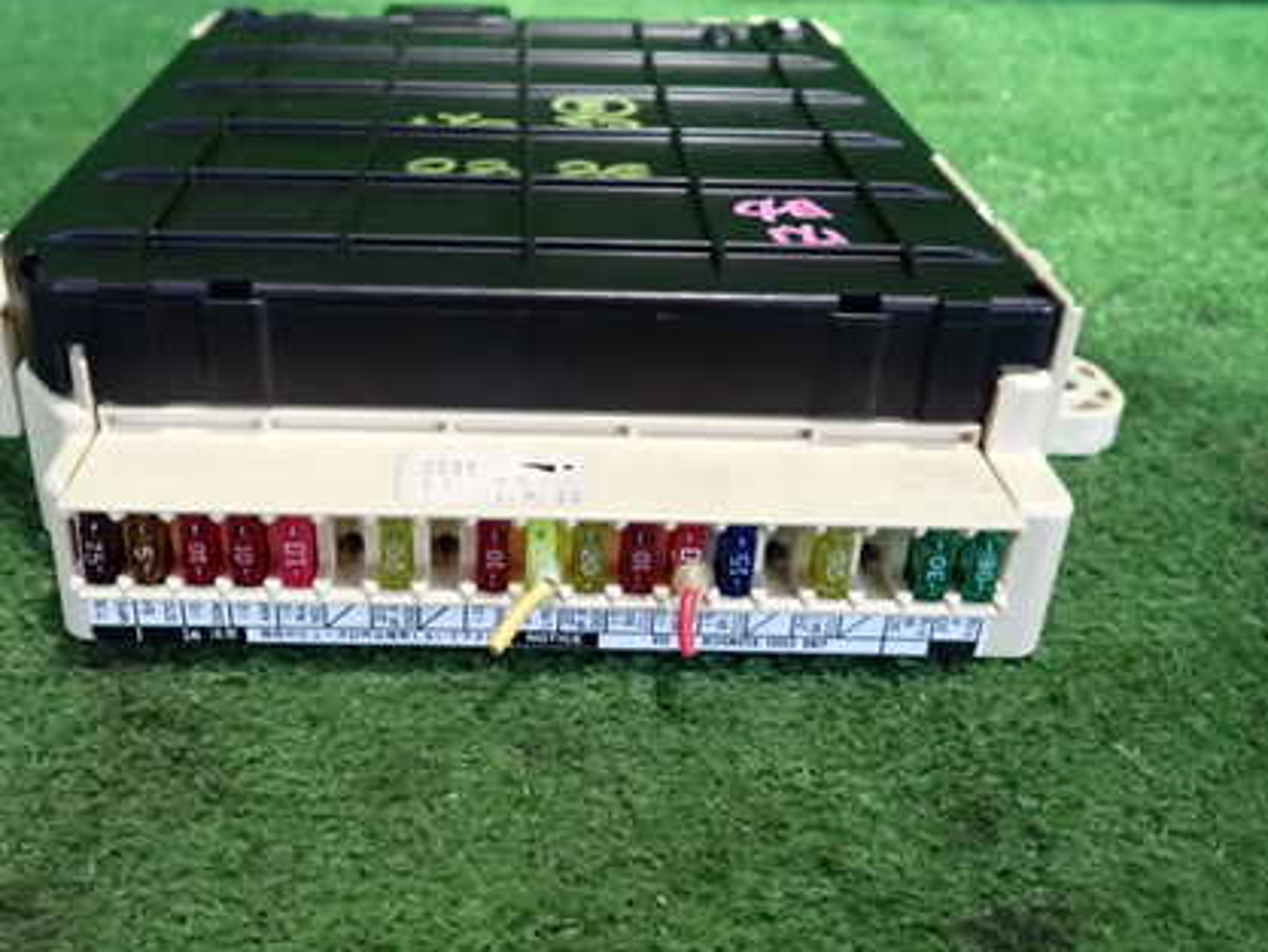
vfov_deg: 39.7
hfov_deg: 51.1
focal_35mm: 36
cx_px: 523
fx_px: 1319
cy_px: 505
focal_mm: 4.5
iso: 1250
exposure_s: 1/60
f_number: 2
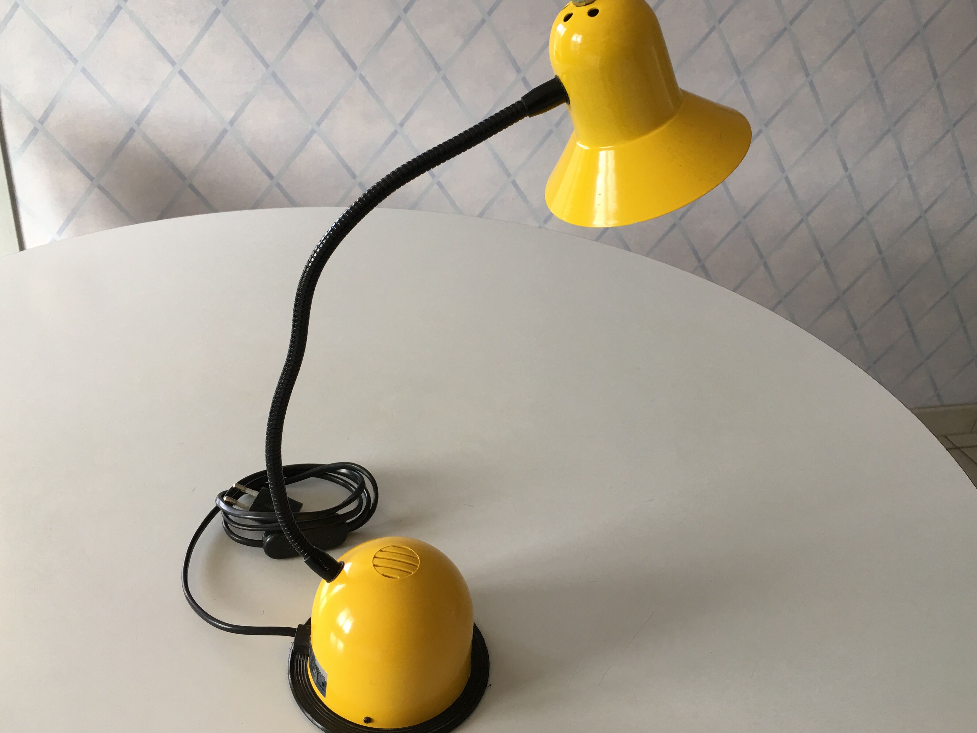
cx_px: 490
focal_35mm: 32
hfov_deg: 56.8
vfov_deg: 44.2
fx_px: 903
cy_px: 350
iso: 25
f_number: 2.2
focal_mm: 4.15
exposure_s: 1/33
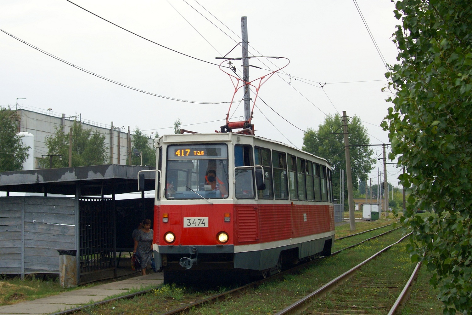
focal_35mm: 52
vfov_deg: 25.8
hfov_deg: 37.9
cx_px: 236
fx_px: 688
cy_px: 158
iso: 100
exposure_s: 1/80
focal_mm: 35
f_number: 6.3
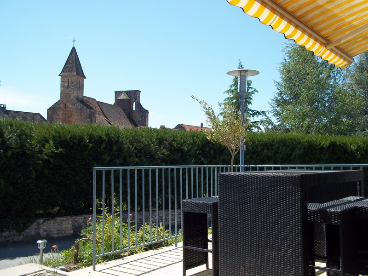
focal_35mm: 36
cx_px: 184
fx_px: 383
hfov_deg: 51.4
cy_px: 138
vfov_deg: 39.7
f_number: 8
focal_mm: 6.5
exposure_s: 1/125
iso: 80
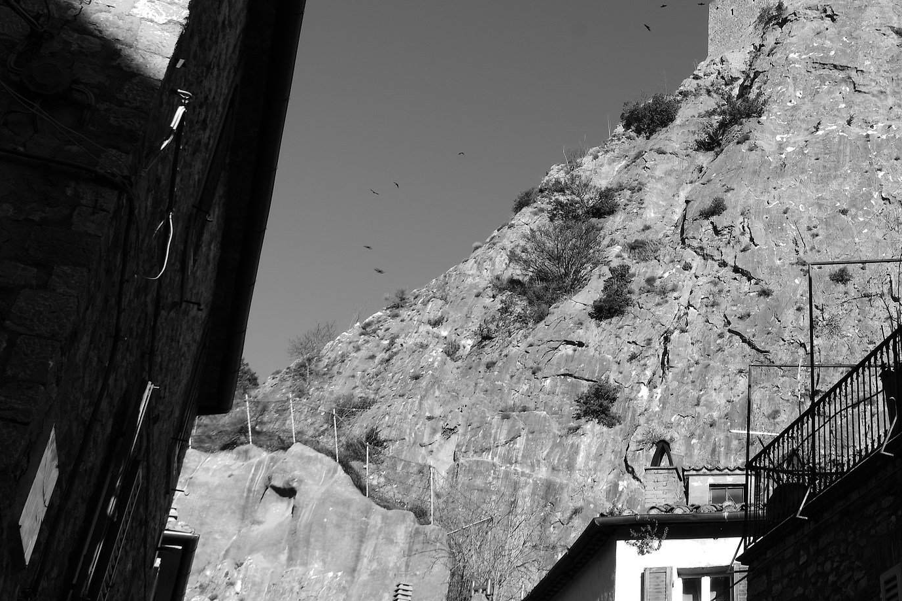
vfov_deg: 28.5
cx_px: 771
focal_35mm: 47
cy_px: 225
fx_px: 1177
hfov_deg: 39.6
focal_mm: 18
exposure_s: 1/50
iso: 100
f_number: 9
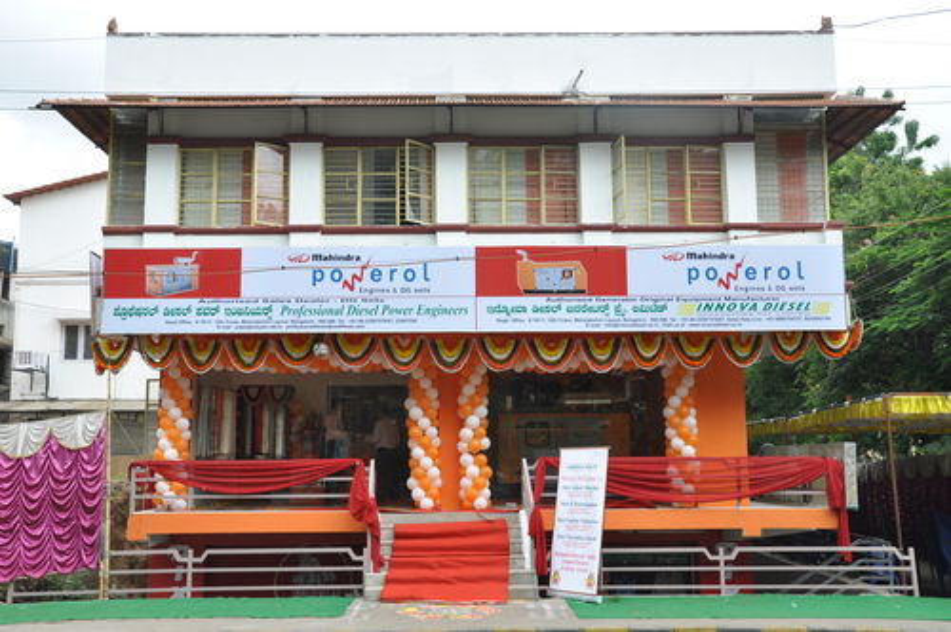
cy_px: 316
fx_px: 989
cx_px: 476
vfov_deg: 35.4
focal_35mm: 38
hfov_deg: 51.3
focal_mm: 25
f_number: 9
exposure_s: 1/125
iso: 200
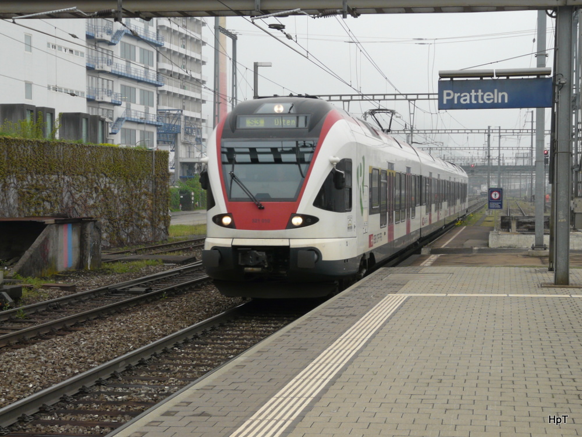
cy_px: 218
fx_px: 1160
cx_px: 291
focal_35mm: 69
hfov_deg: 28.2
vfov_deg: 21.3
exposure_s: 1/200
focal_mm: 11.4
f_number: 4
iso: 100
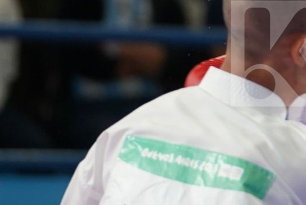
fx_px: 7169
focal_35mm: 843
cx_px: 482
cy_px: 54
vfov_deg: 1.6
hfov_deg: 2.4
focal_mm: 165
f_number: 2.8
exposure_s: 1/1000
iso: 1250
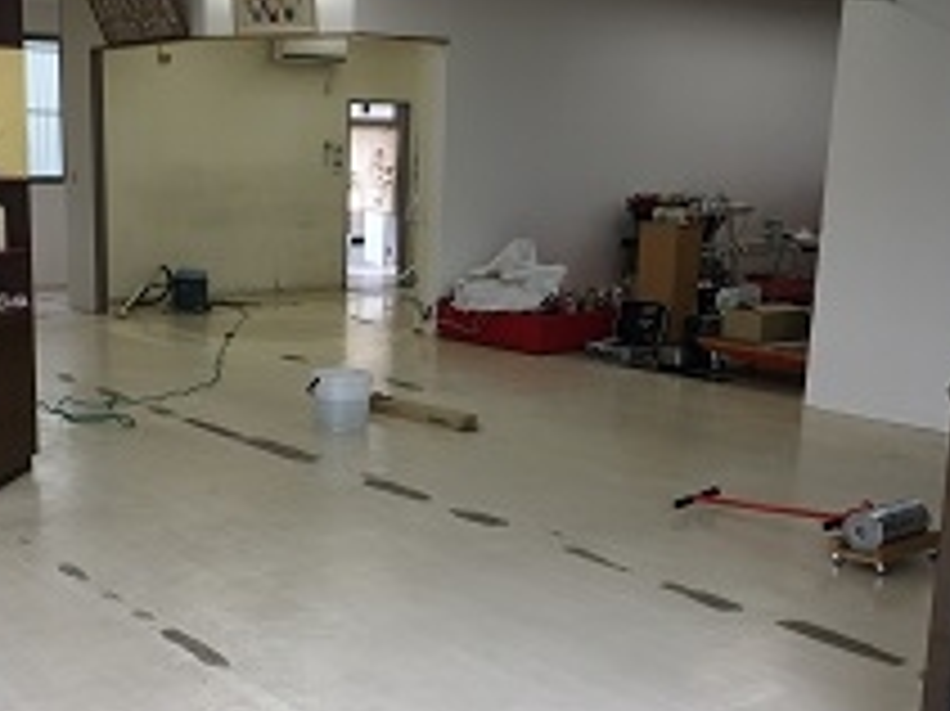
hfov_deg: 39.1
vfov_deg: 30.1
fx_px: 1317
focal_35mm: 48
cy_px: 436
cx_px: 293
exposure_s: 1/120
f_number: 2.2
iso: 25
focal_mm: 4.2
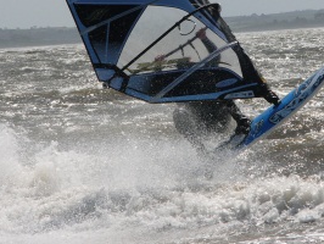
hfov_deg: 5.8
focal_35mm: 340
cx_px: 247
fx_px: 3185
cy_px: 78
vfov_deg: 4.4
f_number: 5.2
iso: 50
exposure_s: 1/1000
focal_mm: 33.6
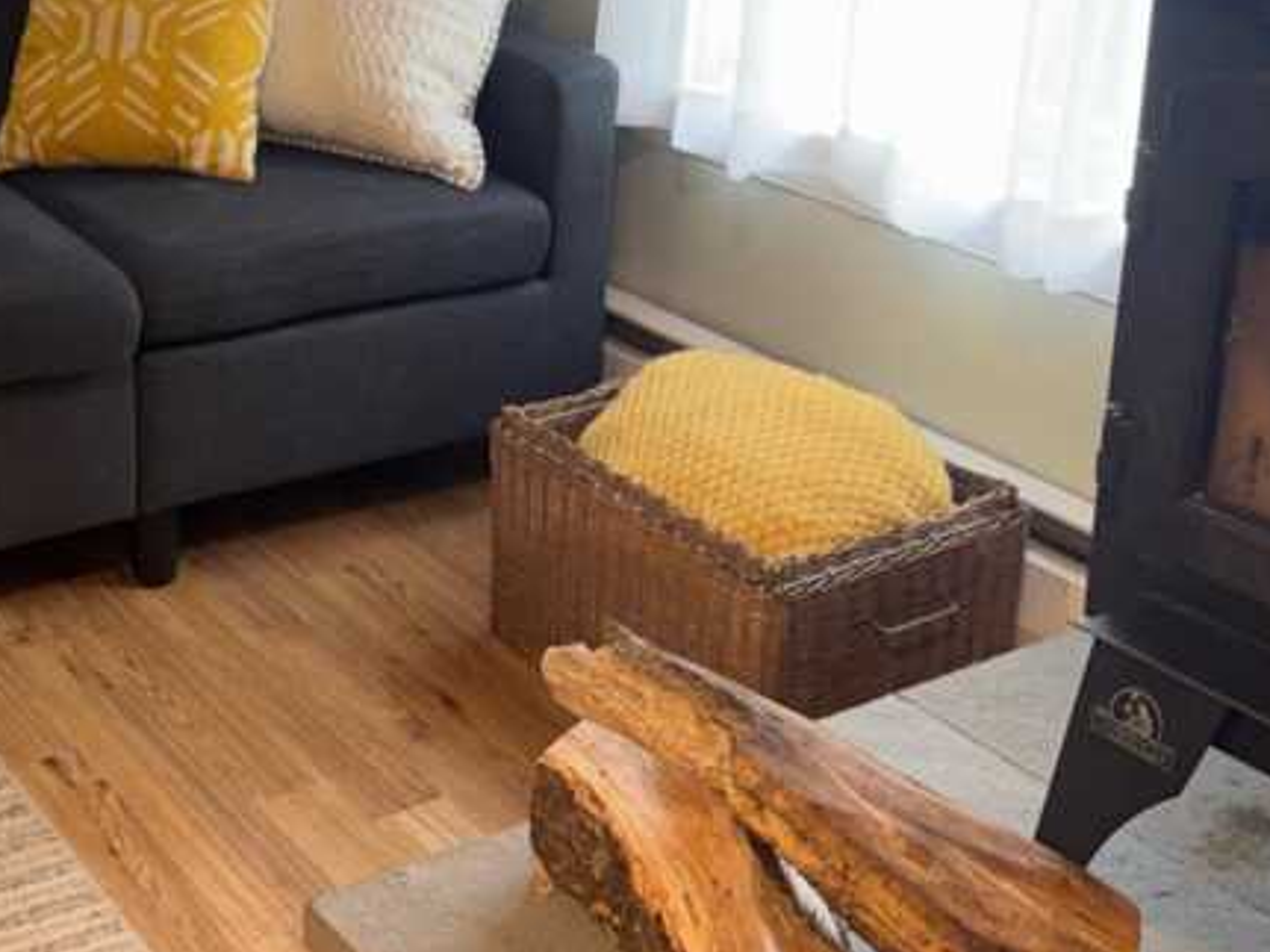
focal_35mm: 57
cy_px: 35
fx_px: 2091
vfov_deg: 24.6
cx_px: 171
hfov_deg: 32.4
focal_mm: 6.76
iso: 250
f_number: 1.78
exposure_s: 1/60
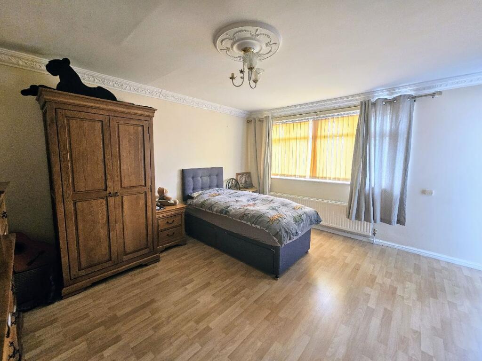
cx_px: 241
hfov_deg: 106.2
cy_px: 180
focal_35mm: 13
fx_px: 181
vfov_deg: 89.9
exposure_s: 1/70.8
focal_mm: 2.2
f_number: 2.2
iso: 320
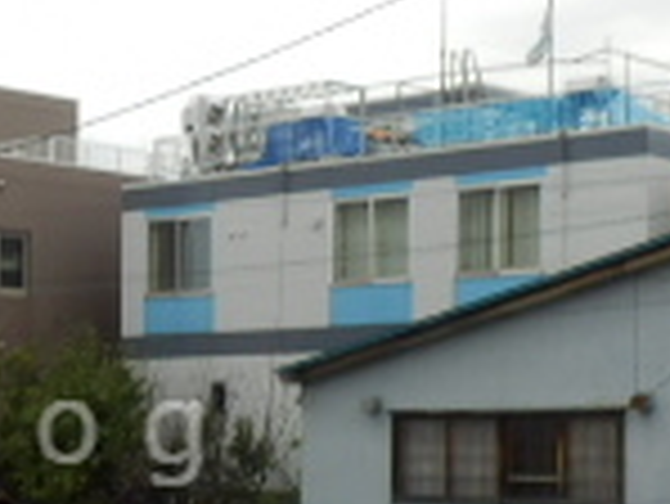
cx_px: -81
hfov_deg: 18.3
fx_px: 1995
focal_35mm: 103
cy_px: 432
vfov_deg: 14.3
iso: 80
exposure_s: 1/125
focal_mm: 4.2
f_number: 3
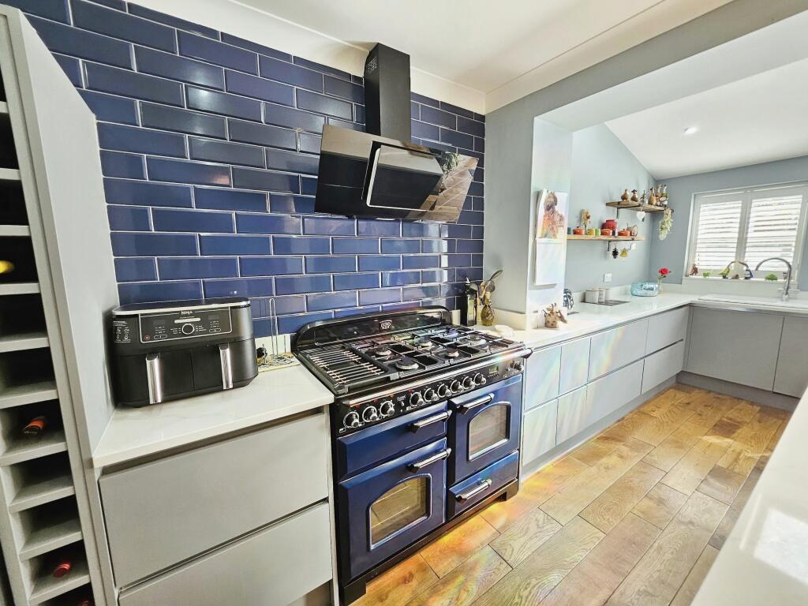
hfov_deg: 106.2
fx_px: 303
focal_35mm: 13
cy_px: 303
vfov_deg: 89.9
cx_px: 404
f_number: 2.2
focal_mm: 1.7
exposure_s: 1/50
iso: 64
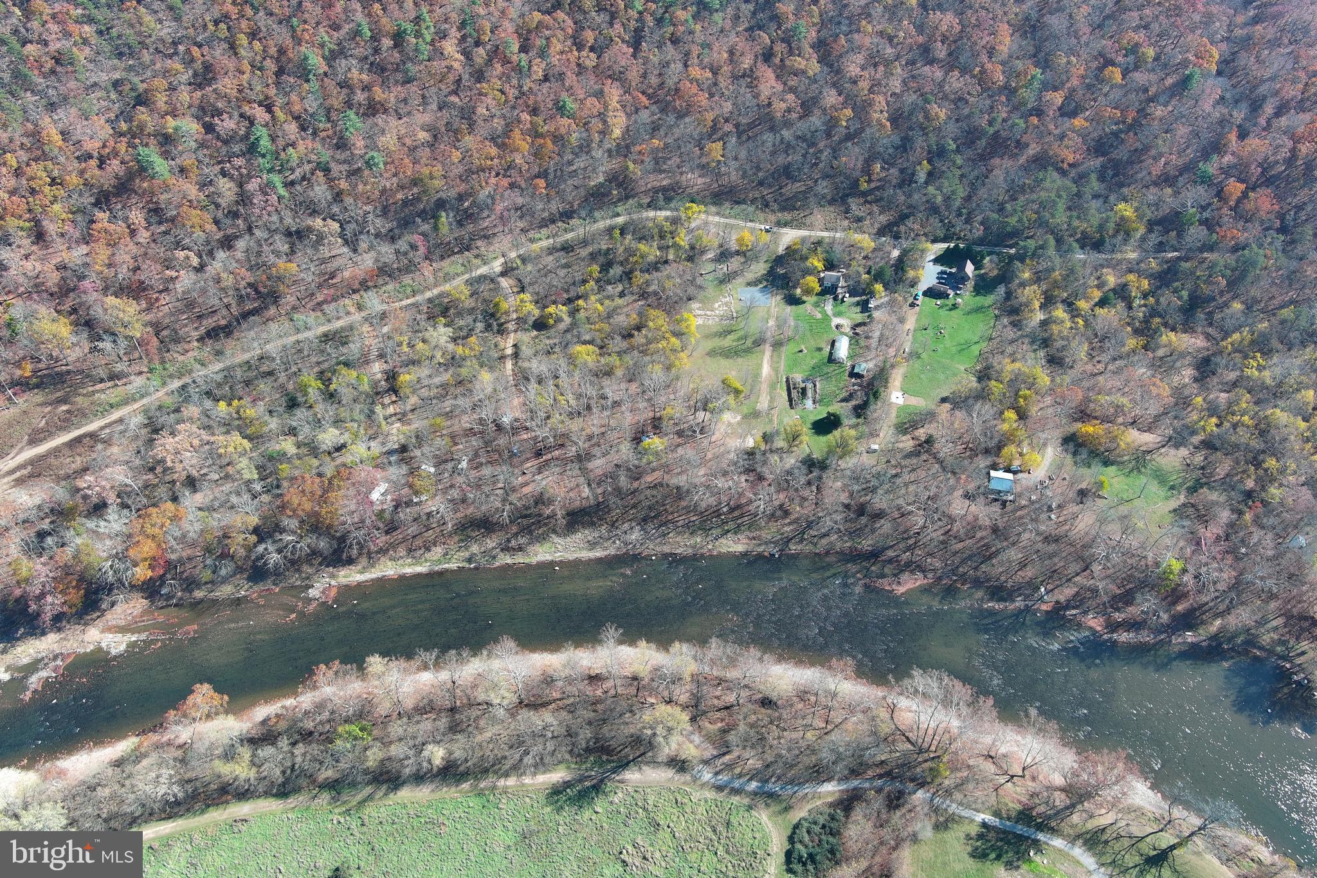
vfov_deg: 45.0
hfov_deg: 63.7
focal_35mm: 29
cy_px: 439
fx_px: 1061
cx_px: 658
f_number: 2.8
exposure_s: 1/295
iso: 100
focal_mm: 10.57
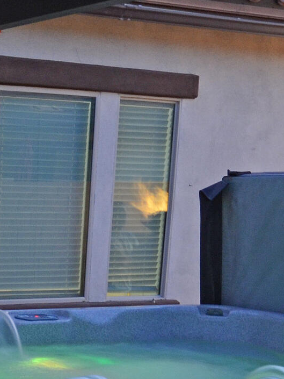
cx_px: -98
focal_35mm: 98
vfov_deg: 19.1
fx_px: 1072
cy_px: 434
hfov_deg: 14.4
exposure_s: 1.6
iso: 400
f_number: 8
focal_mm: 16
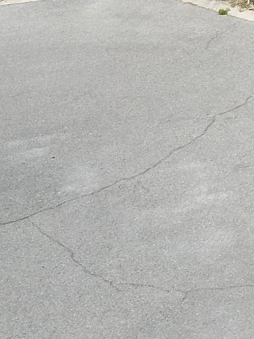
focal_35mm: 123
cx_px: 717
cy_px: -164
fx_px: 1203
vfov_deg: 14.9
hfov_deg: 9.7
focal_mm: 4.7
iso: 100
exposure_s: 1/876
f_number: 2.2
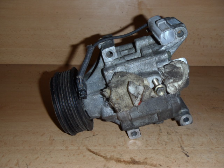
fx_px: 246
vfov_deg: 37.7
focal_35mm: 38
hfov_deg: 49.0
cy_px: 84
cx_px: 112
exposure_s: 1/40
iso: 100
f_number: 4.6
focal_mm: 6.83
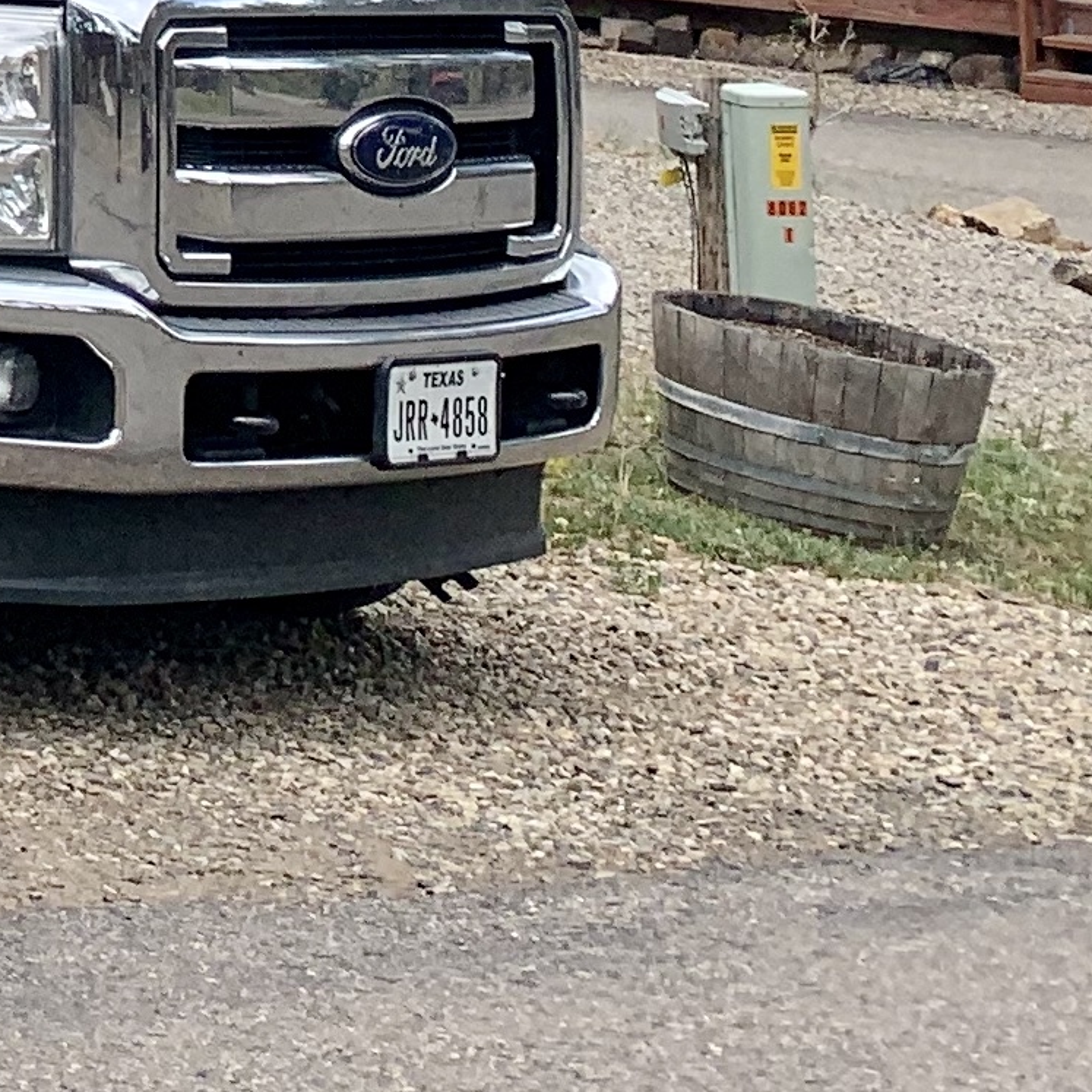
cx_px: -1260
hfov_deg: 12.1
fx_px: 4426
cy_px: -1093
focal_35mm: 124
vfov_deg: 12.4
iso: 25
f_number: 1.8
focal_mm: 4.25
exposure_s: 1/1282
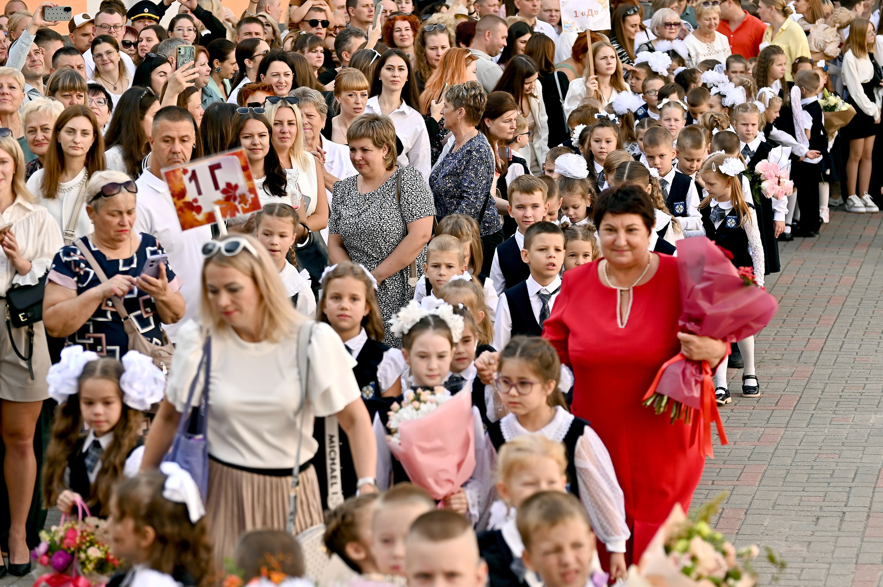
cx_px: 442
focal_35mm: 110
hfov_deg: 18.6
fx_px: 2696
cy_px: 294
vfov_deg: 12.4
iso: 125
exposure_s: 1/400
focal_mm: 110
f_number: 4.5
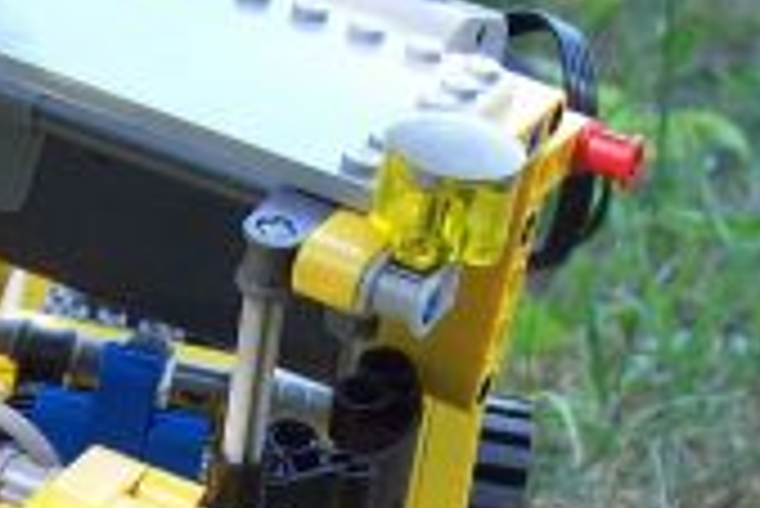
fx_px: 3000
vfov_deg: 9.5
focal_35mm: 142
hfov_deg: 14.4
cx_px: 189
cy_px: 679
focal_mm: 6
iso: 80
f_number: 2.7
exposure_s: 1/120
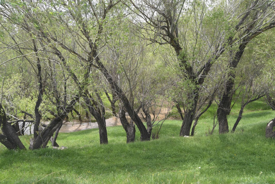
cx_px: 138
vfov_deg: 27.0
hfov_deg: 39.6
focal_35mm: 50
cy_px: 92
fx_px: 382
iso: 160
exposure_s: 1/125
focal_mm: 50
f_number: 7.1
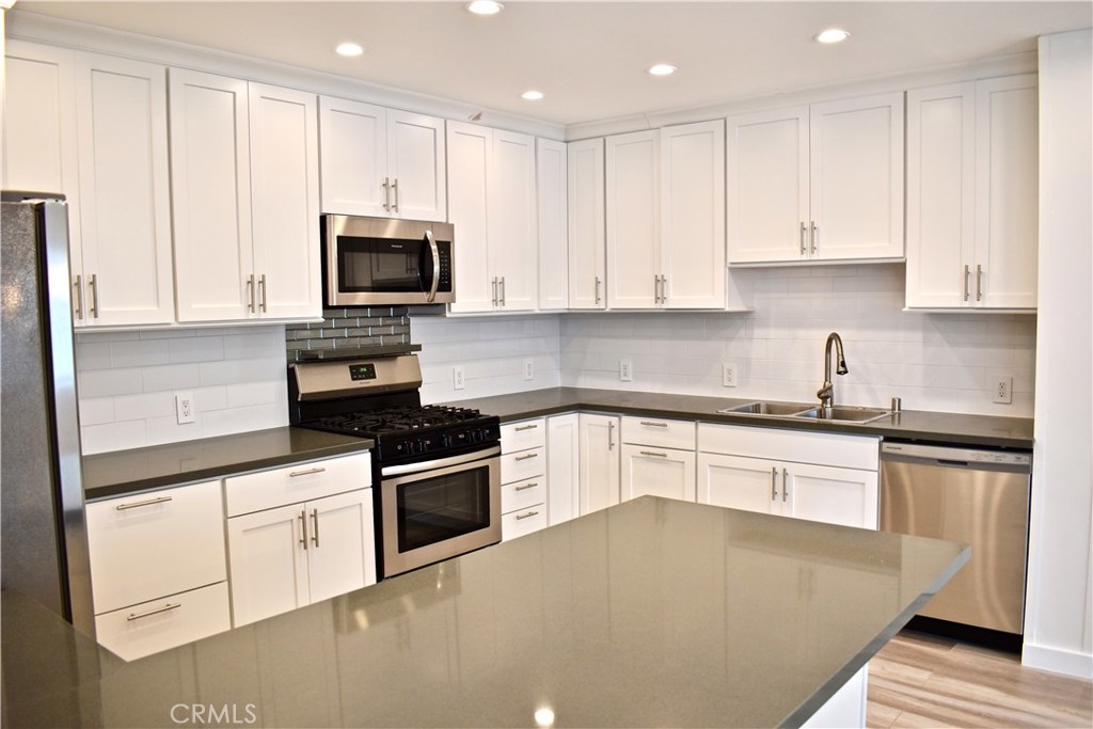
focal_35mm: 27
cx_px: 546
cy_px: 364
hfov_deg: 67.4
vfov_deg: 47.9
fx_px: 820
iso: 200
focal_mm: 18
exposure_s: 1/80
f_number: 4.5
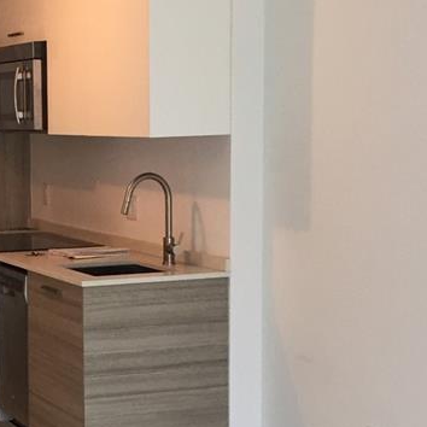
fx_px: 1214
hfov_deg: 19.0
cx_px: -70
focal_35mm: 87
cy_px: 259
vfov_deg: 19.9
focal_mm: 4.15
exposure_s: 1/30
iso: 32
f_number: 2.2
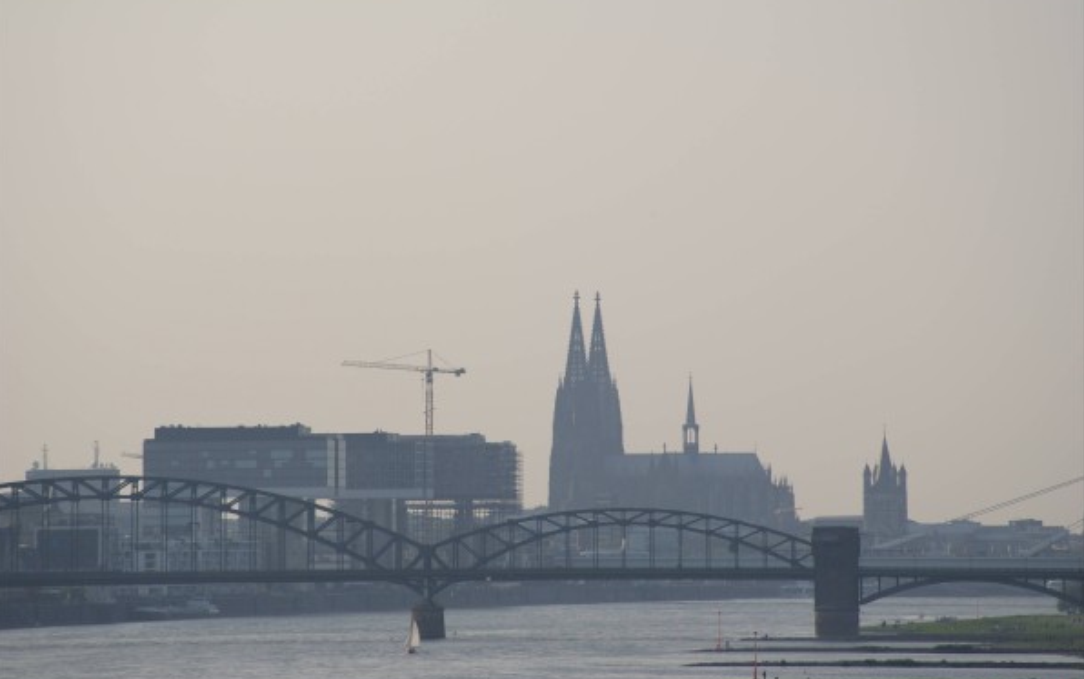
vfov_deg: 4.3
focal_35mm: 308
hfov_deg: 6.8
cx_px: 540
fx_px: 9103
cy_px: 340
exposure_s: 1/400
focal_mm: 200
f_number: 8
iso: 100
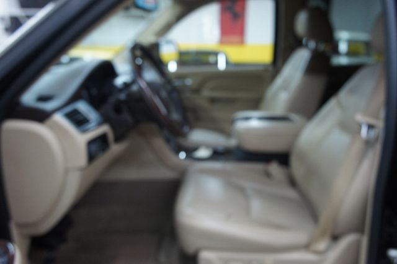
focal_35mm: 32
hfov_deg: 59.5
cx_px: 198
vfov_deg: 41.7
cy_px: 132
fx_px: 347
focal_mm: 21
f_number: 4
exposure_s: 1/40
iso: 800
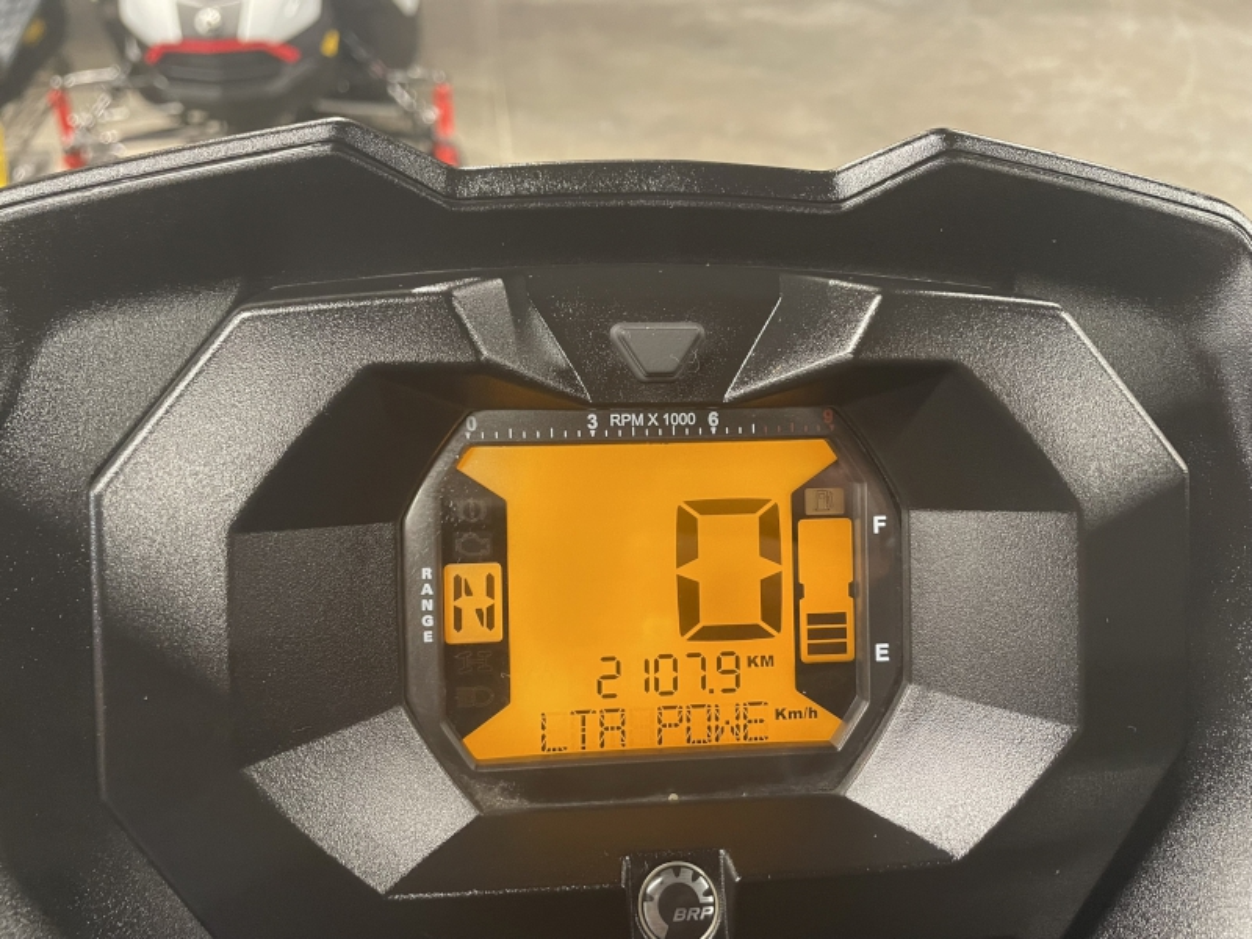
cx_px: 626
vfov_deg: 53.1
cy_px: 470
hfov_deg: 67.3
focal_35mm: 26
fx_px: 940
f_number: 1.6
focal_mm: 4.2
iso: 400
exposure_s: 1/40
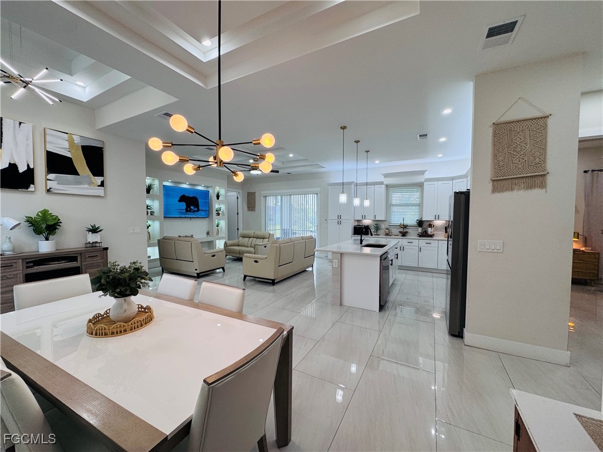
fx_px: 244
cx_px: 302
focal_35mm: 14
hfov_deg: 102.1
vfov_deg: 85.7
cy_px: 226
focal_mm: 2.22
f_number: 2.2
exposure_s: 1/120
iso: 125
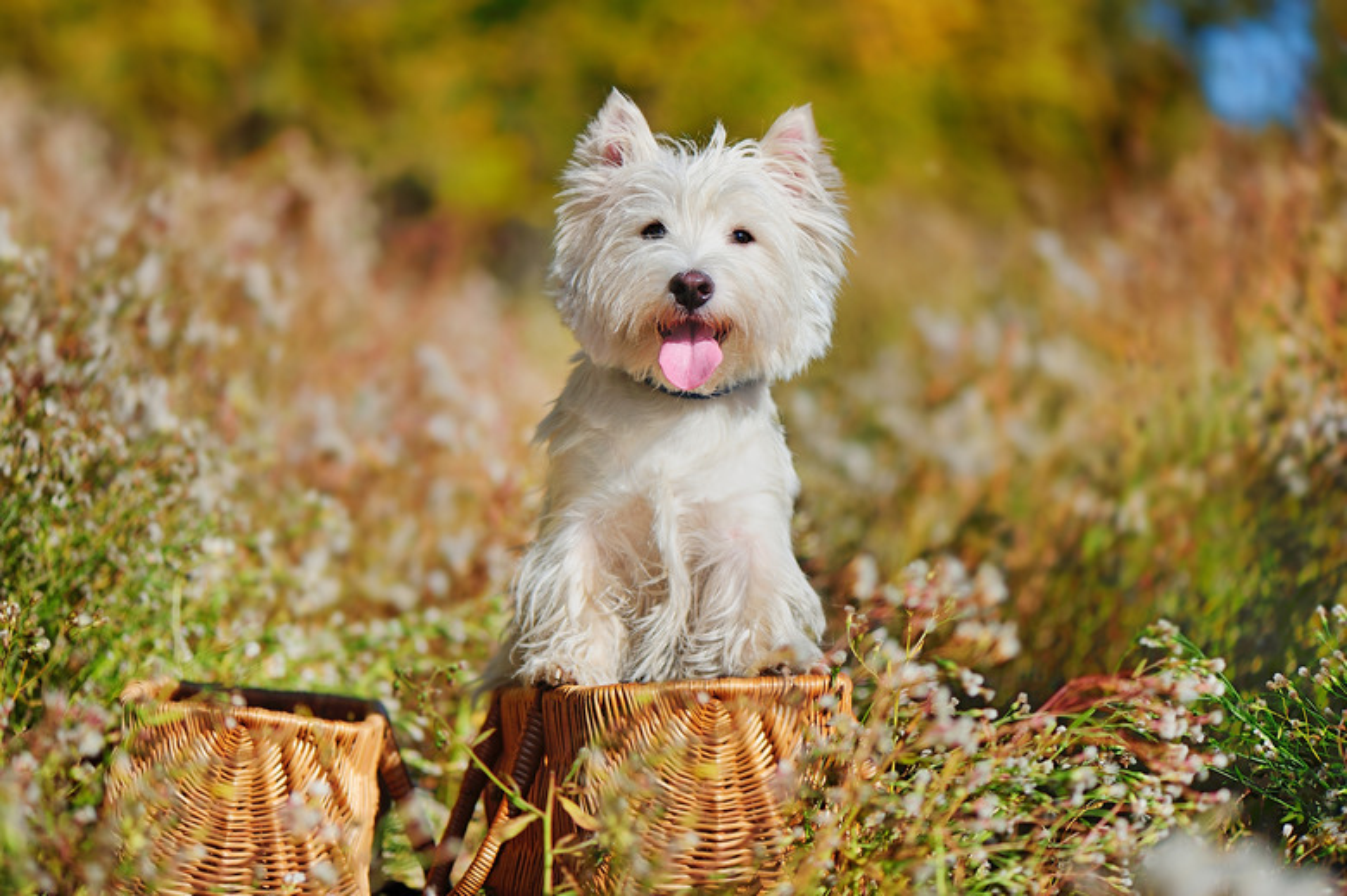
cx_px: 674
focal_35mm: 105
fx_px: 3926
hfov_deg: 19.5
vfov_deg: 13.0
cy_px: 448
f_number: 3.2
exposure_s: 1/4000
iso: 200
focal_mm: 105
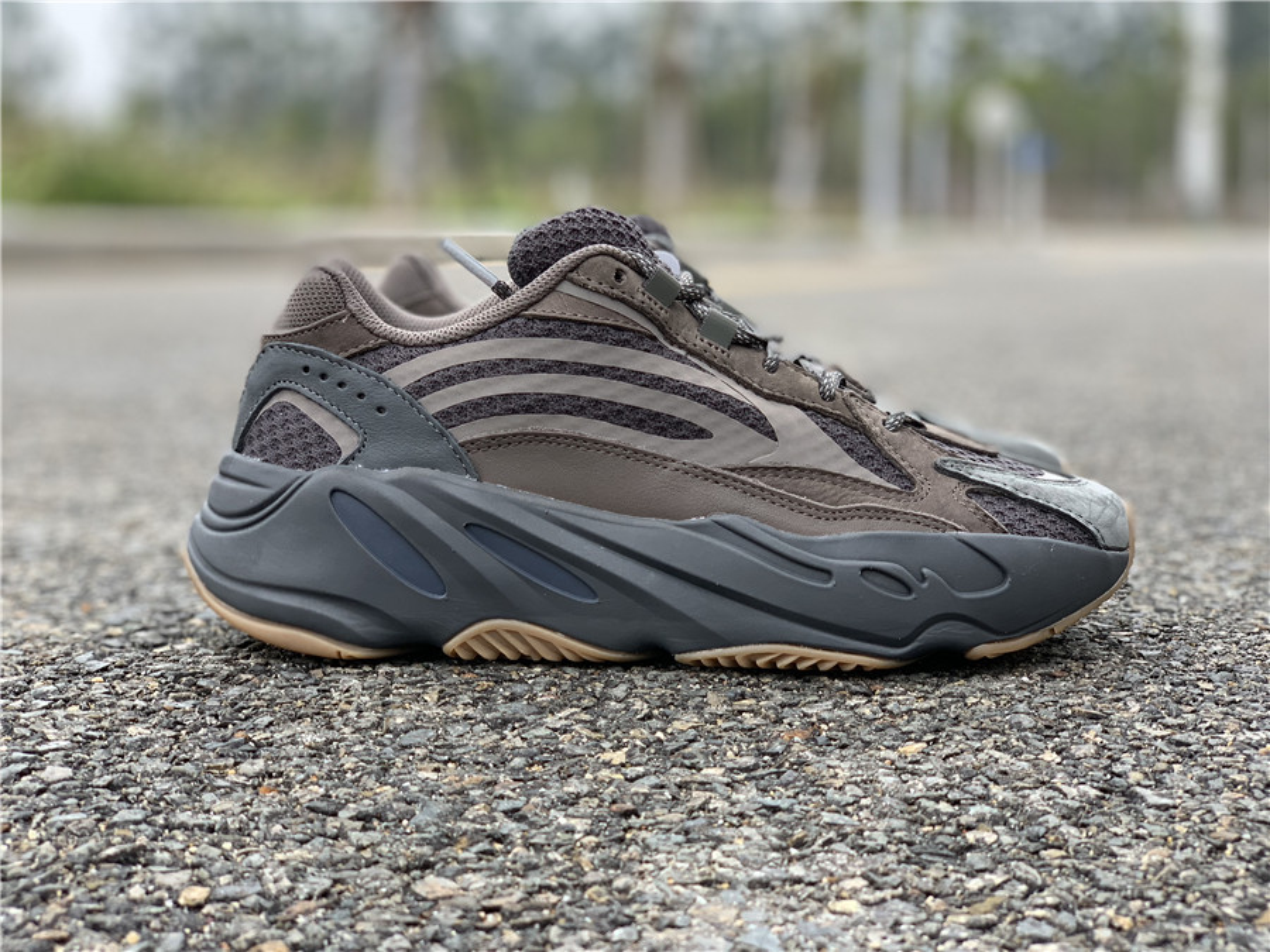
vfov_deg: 28.0
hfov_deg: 36.8
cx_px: 635
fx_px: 1908
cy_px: 476
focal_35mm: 52
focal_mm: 6
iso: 32
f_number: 2.4
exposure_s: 1/122
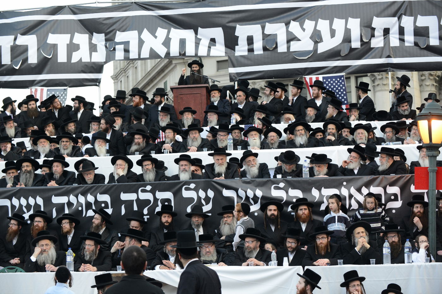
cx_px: 221
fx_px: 1166
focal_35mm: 95
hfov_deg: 21.5
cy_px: 147
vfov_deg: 14.4
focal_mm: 95
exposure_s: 1/320
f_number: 6.3
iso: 1250
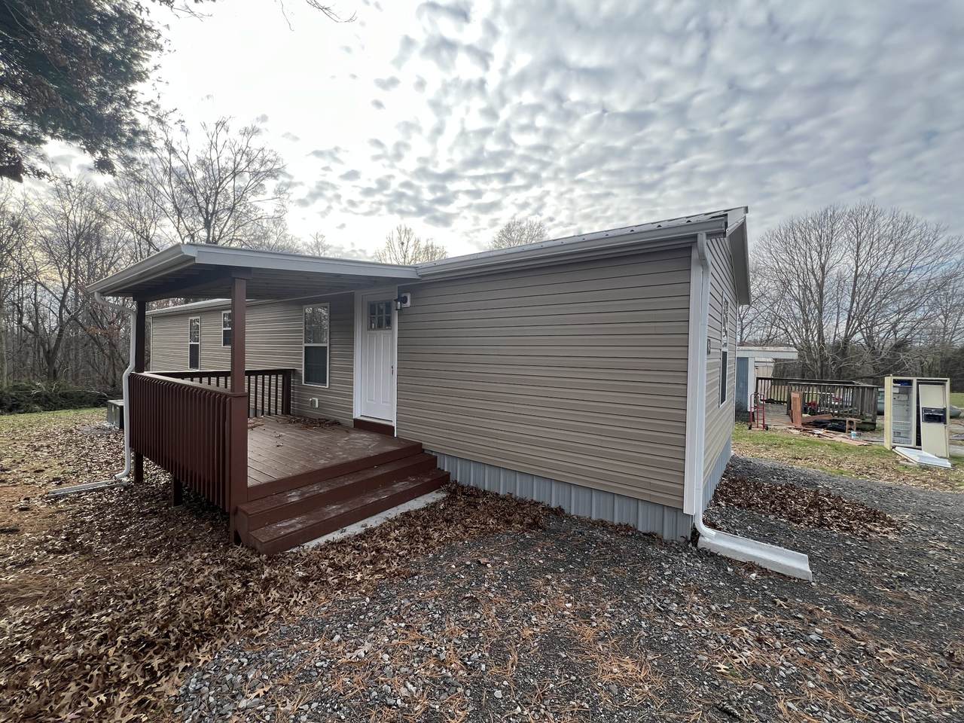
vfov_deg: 89.9
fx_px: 362
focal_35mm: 13
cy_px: 362
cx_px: 482
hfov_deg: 106.2
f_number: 1.8
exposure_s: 1/327
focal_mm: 1.57
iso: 32
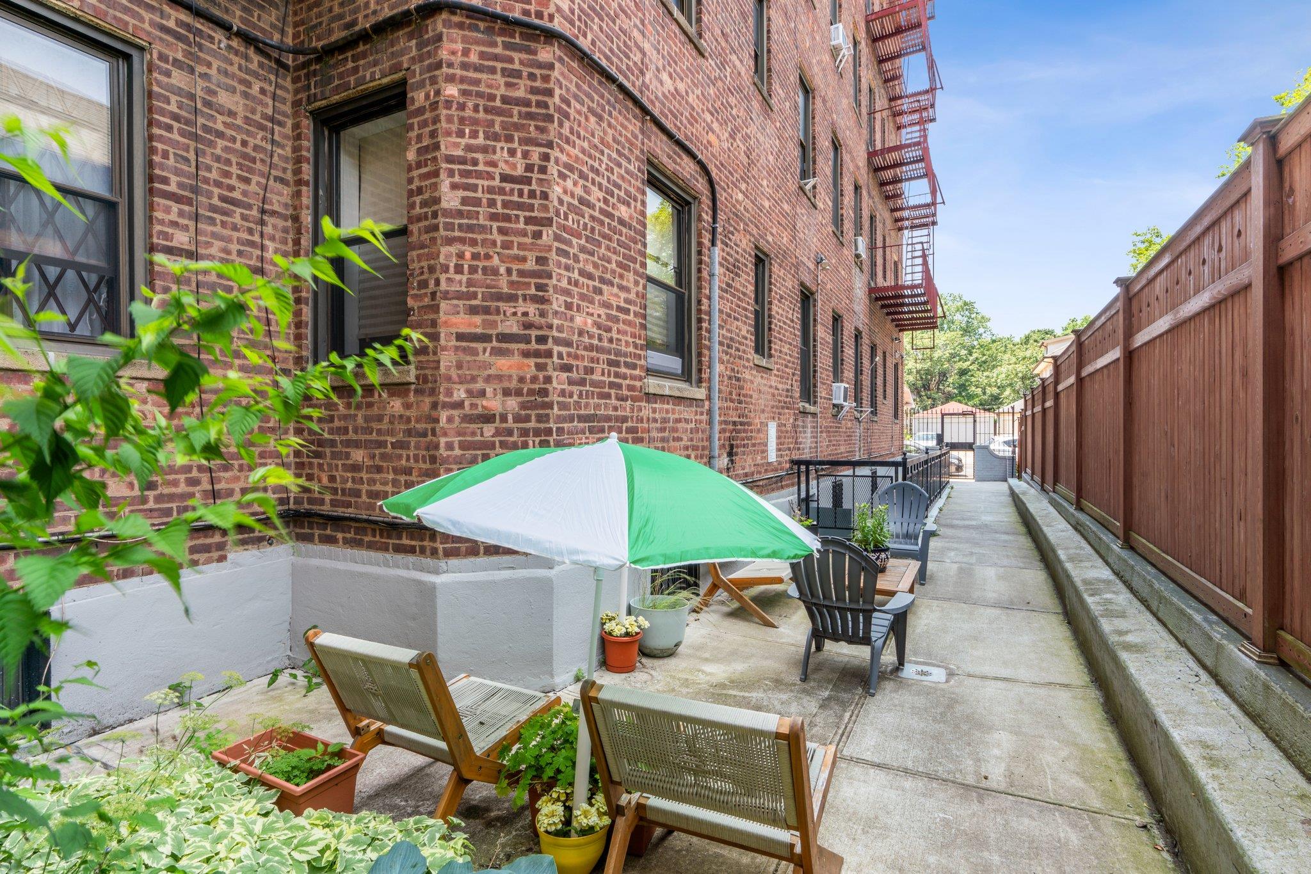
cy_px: 437
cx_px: 656
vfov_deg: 70.5
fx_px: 619
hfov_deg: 93.3
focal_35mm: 17
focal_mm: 17
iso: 100
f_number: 16
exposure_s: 1/10
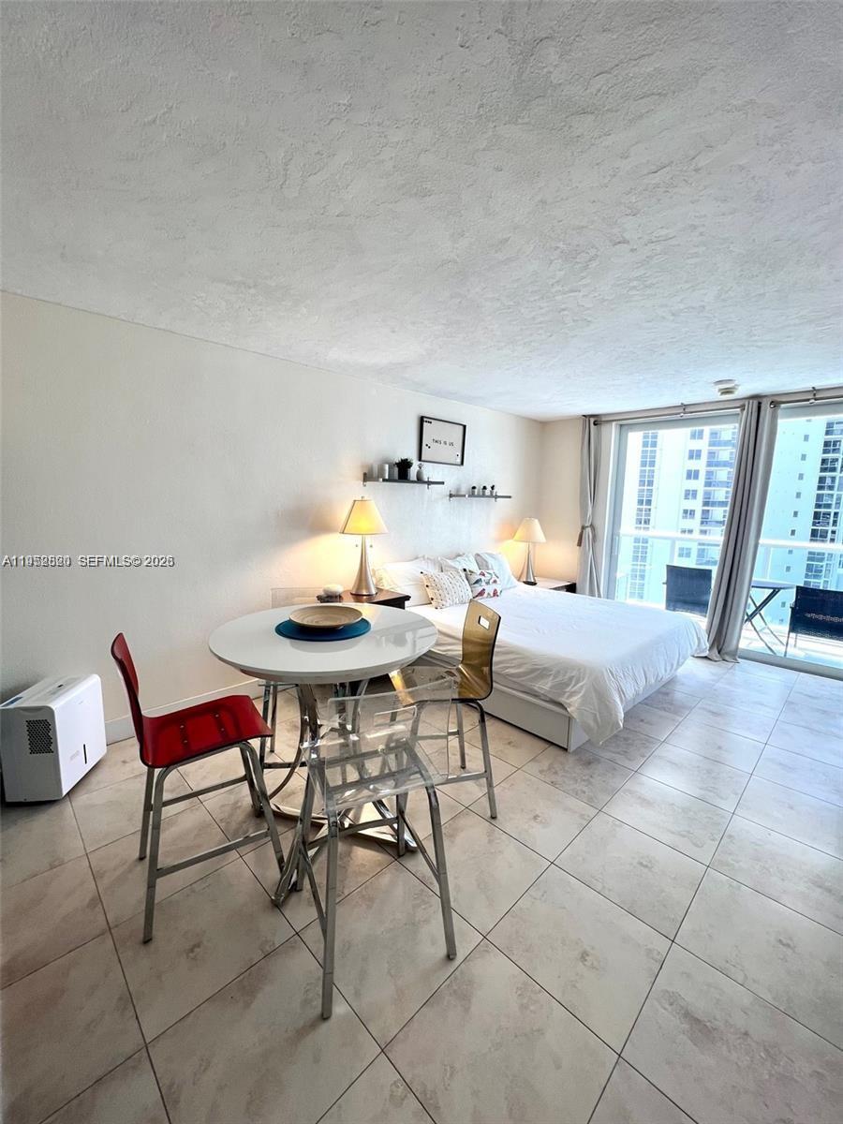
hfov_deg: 89.9
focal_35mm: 13
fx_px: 422
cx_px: 422
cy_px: 562
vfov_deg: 106.2
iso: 50
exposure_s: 1/120
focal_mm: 1.57
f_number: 1.8
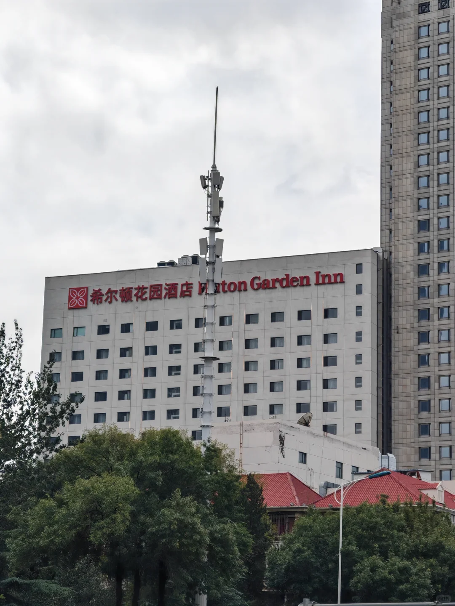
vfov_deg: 20.7
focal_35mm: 95
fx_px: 1665
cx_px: 228
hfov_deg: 15.6
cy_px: 303
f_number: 2.4
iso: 50
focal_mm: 8.67
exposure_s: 1/1000
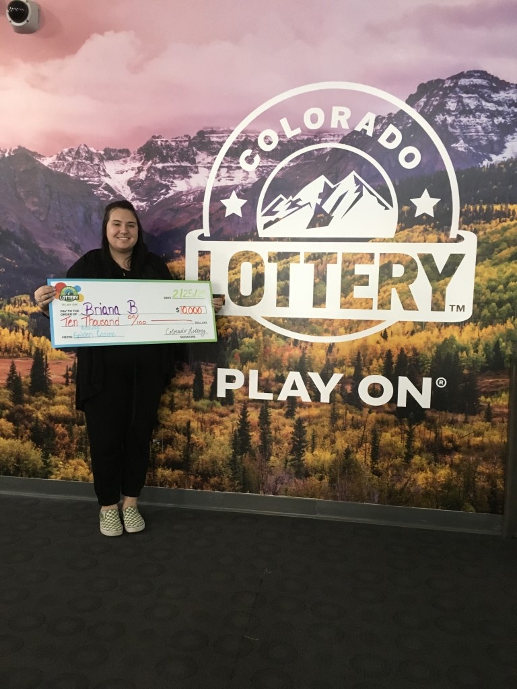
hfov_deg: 48.2
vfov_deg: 61.7
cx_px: 258
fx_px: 577
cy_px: 344
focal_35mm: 29
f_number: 2.2
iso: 200
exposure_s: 1/24
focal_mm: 4.15
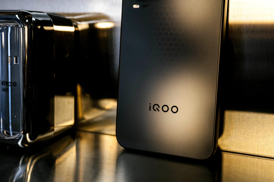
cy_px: 91
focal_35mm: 50
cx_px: 137
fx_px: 381
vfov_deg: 27.0
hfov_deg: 39.6
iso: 640
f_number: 5.6
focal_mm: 50
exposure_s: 1/50
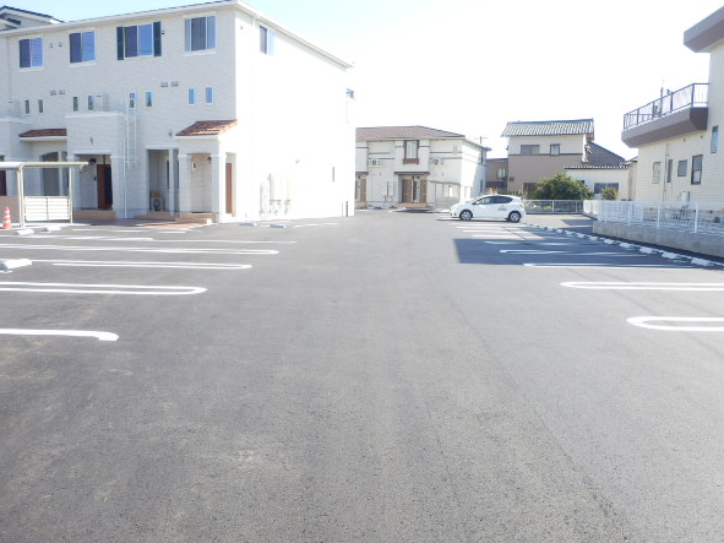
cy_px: 251
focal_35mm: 26
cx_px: 386
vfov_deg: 53.0
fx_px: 544
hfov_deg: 67.2
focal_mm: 4.2
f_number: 3
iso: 80
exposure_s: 1/320
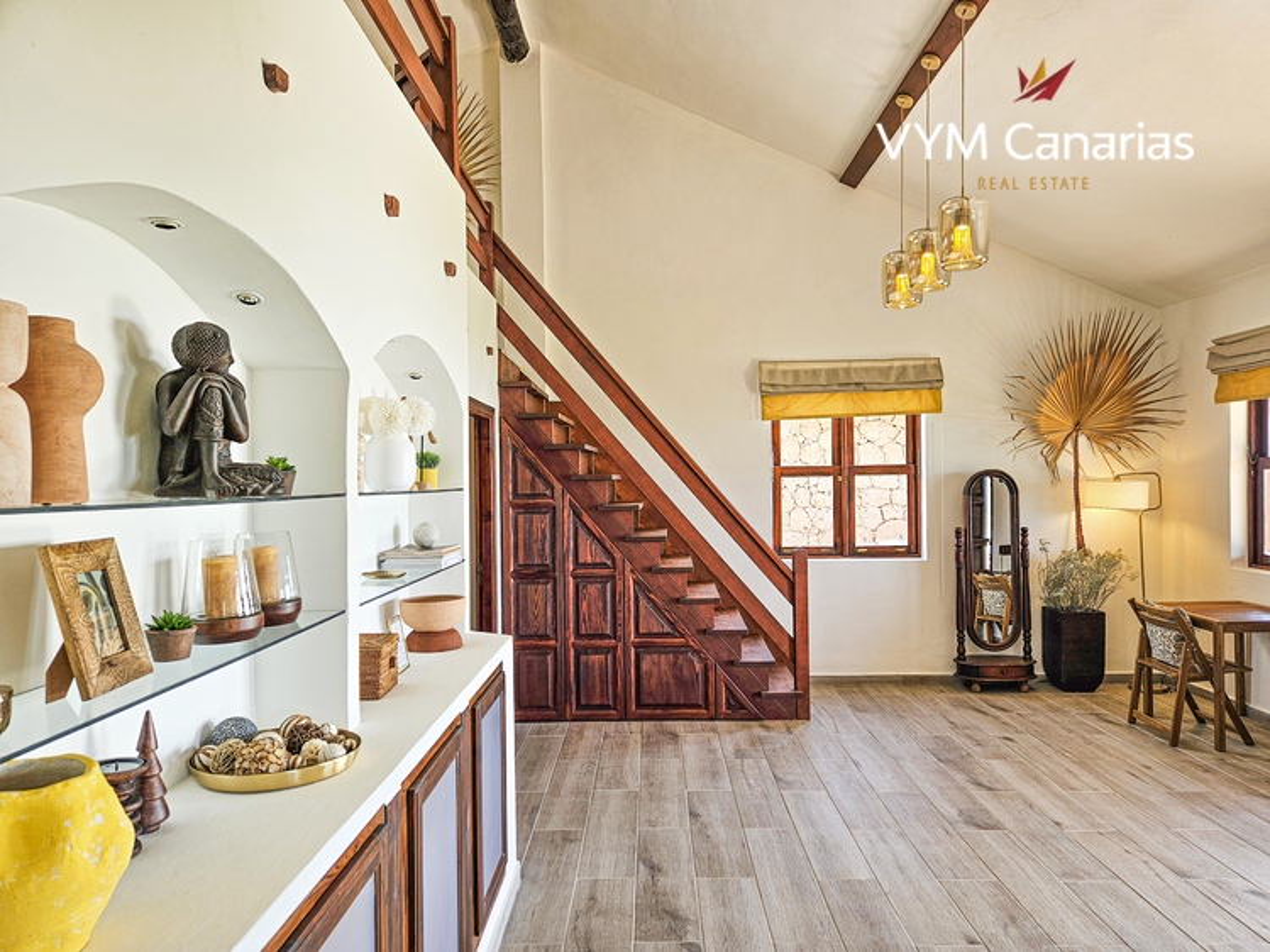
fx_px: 844
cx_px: 635
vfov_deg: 58.9
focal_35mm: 23
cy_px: 476
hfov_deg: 73.9
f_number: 1.8
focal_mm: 5.4
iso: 32
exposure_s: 1/100
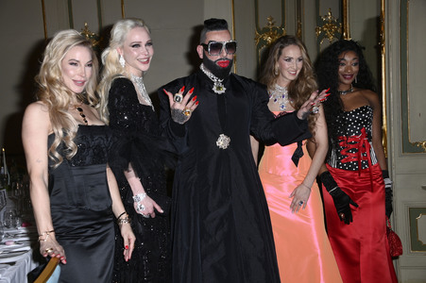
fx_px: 591
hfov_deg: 39.6
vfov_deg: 27.0
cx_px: 213
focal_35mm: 50
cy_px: 142
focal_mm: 50
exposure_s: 1/100
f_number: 5.6
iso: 640
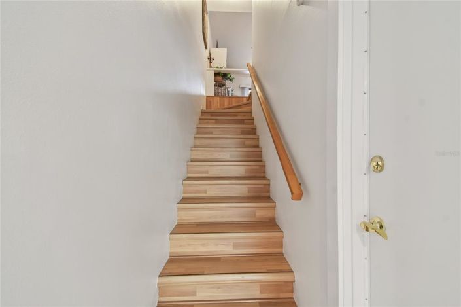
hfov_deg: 100.4
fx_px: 192
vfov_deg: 77.2
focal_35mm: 15
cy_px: 154
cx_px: 230
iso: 100
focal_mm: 10
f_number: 7.1
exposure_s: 1/2.5
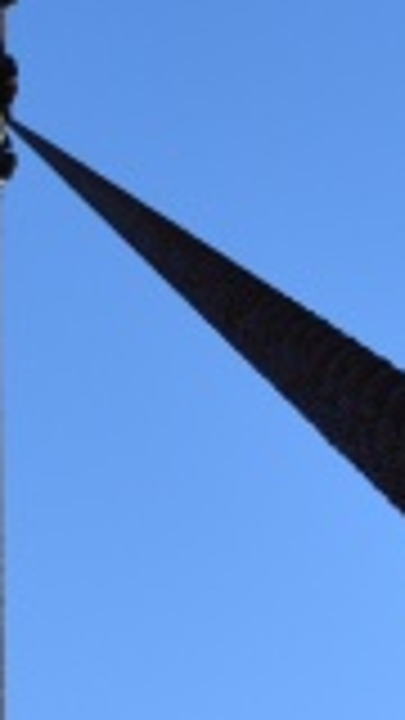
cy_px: 212
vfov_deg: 18.9
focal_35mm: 113
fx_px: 2157
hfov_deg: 10.3
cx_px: -252
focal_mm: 18
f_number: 11
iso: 200
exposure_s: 1/125
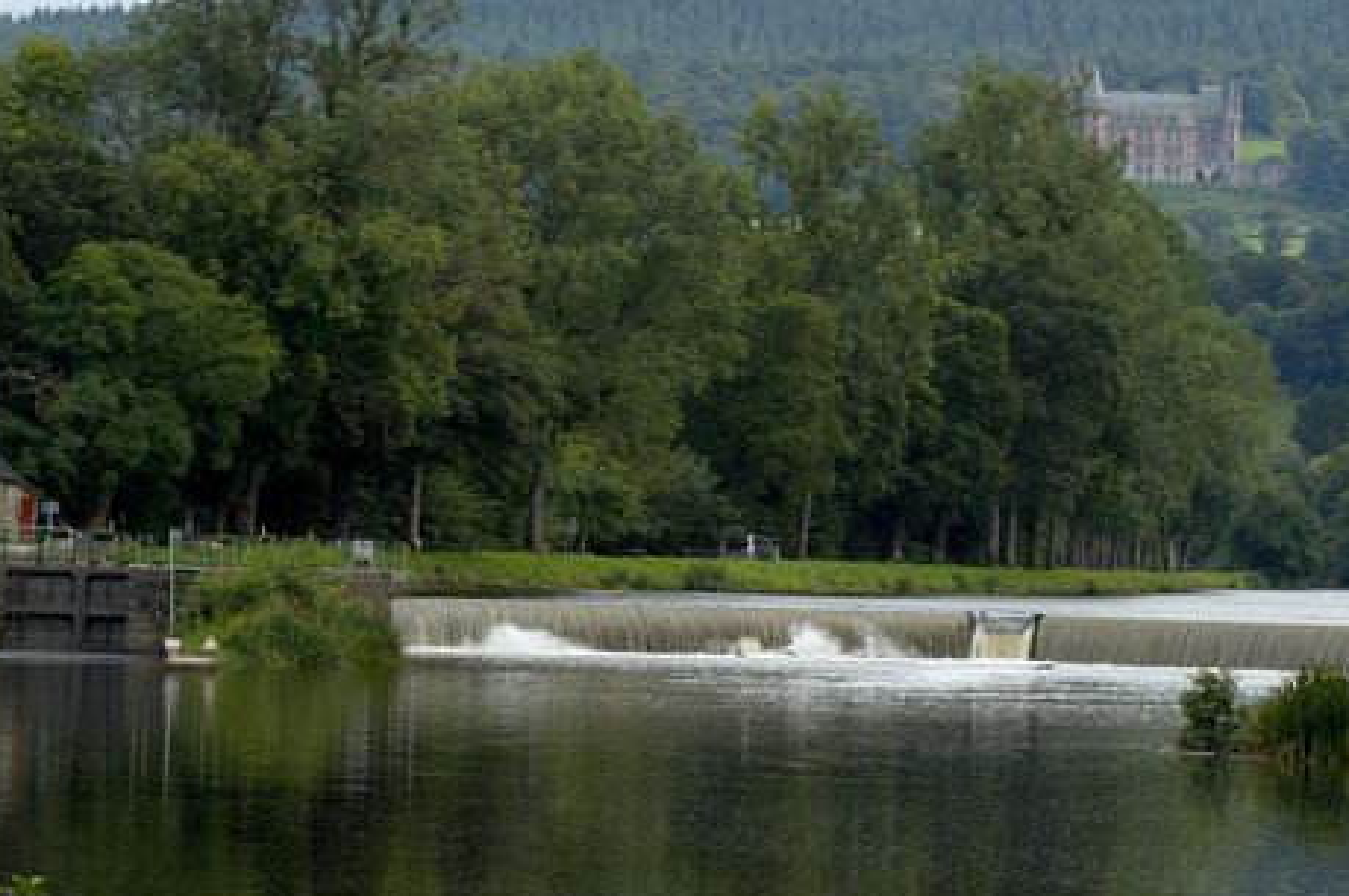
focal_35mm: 256
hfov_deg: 8.1
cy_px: 491
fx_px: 9583
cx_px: 717
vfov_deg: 5.4
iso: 320
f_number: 7.1
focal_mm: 102
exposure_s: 1/100
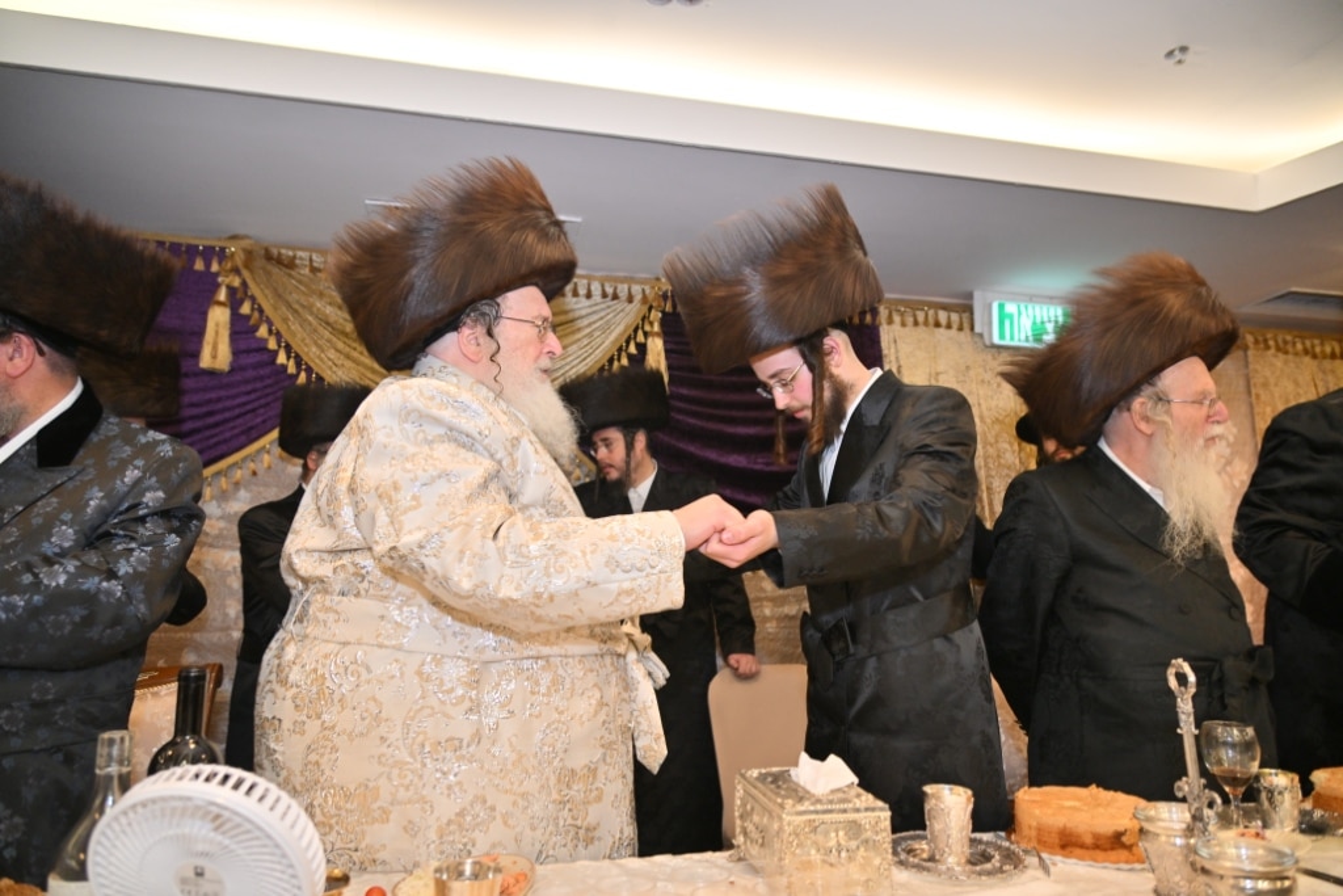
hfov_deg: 73.7
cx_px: 672
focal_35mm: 24
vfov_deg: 53.1
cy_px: 448
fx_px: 895
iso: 640
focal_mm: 24
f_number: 4
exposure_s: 1/160
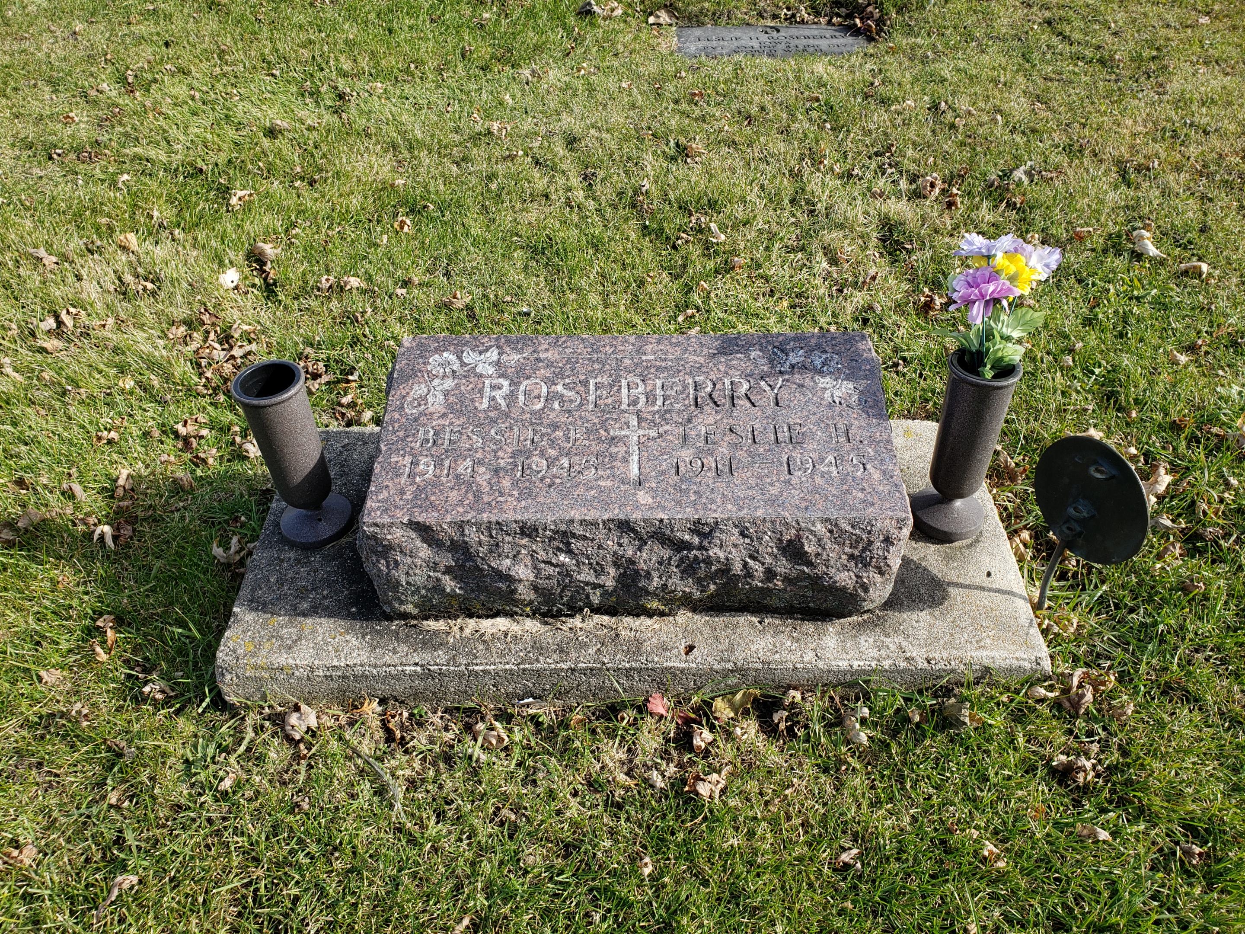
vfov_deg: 53.1
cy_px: 467
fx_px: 935
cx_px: 622
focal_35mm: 26
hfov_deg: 67.3
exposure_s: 1/569
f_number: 2.4
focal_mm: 4.3
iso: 50
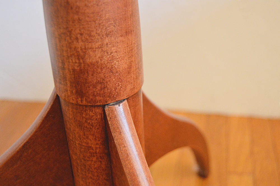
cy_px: 93
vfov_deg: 26.4
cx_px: 140
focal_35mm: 51
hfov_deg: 38.9
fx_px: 396
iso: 3200
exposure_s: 1/20
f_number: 4.5
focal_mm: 34
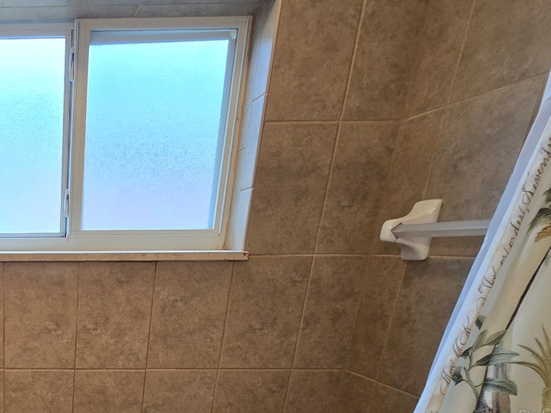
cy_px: 415
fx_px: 446
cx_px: -4
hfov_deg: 50.7
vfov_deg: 42.7
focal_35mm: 28
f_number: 2.2
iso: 125
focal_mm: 2.2
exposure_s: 1/60
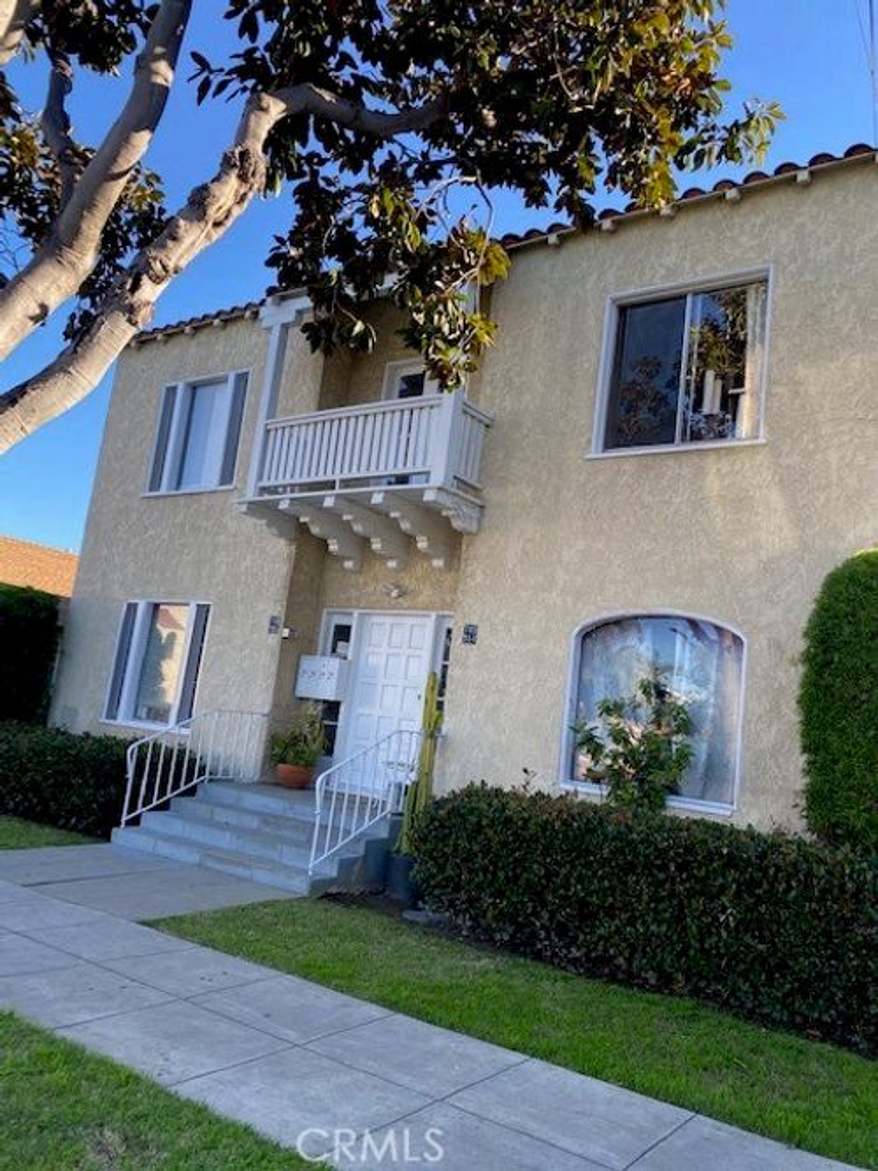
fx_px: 880
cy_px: 586
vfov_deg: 67.3
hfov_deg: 53.0
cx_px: 439
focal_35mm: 26
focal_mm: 4.25
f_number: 1.8
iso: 32
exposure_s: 1/437
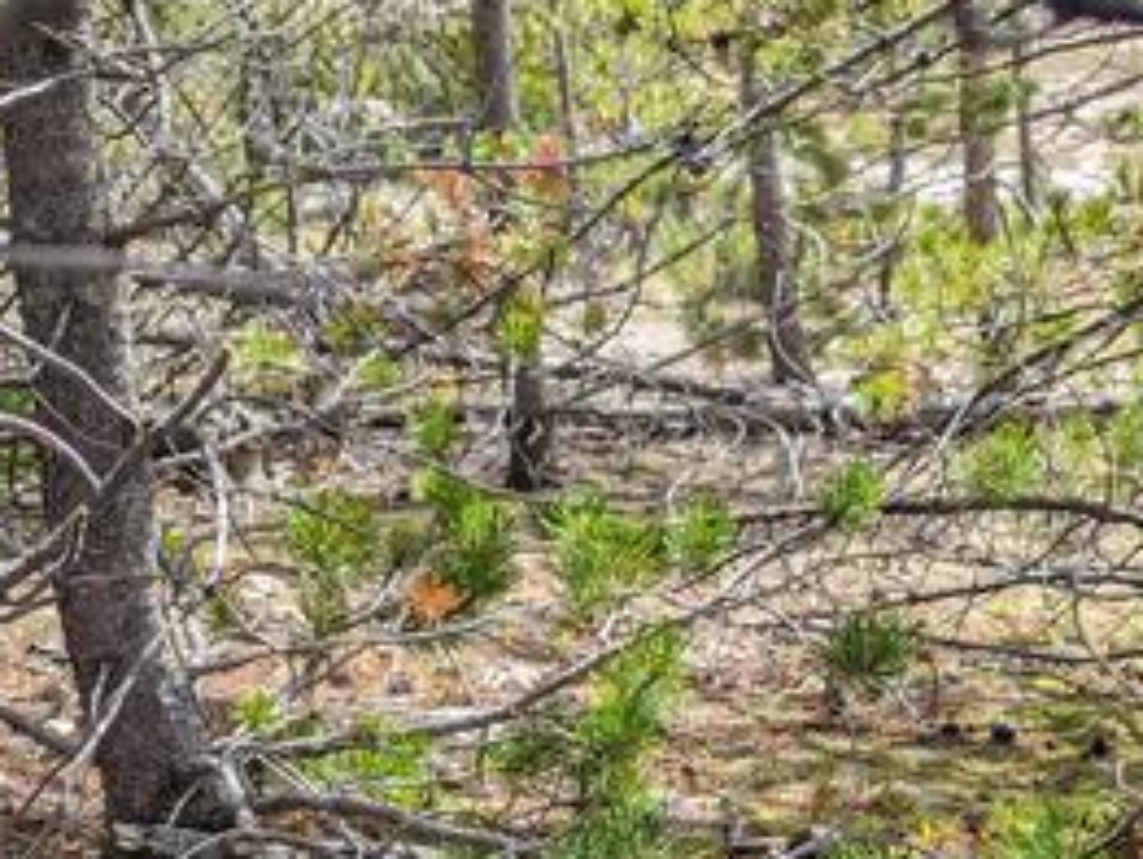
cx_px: 694
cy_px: 735
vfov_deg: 19.9
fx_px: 2413
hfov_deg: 26.6
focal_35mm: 73
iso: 41
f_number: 1.85
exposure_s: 1/935
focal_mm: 6.81
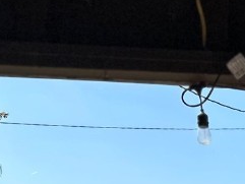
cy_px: 311
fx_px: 722
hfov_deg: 15.6
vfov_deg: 13.3
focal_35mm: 102
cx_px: 480
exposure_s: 1/4348
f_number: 1.78
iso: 80
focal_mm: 6.86
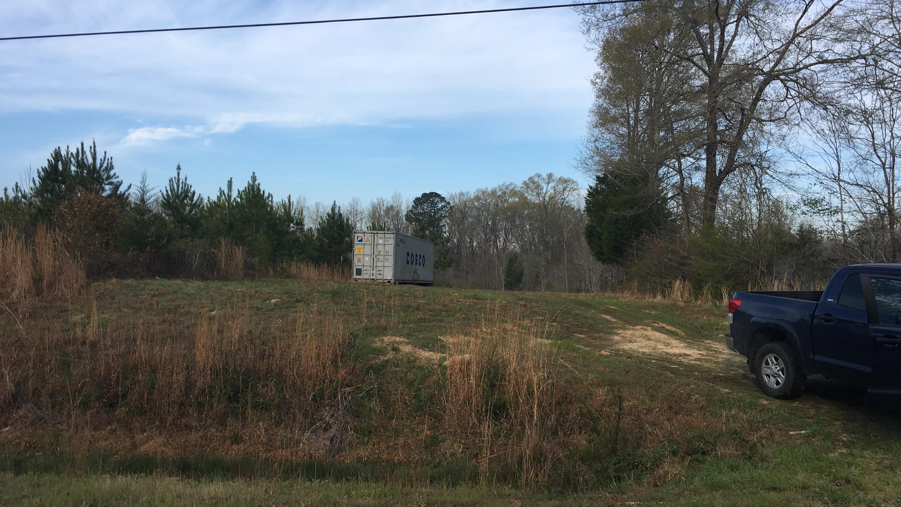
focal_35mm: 32
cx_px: 454
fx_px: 764
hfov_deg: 61.0
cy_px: 259
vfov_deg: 36.7
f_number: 2.2
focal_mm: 4.15
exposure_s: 1/874
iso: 25
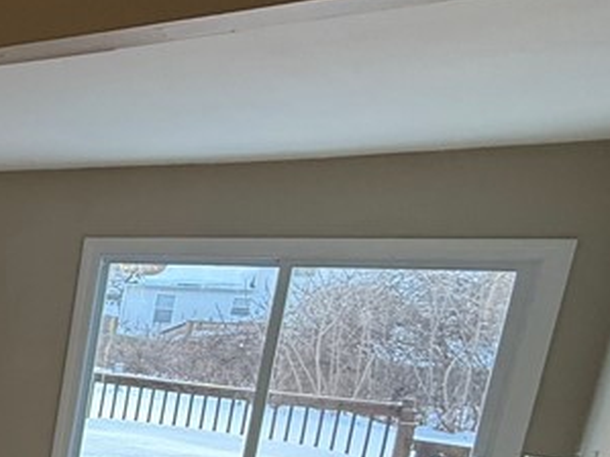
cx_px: -369
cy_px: 433
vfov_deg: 28.7
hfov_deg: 25.6
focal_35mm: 48
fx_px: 846
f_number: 2.2
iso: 250
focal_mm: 2.22
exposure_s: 1/120
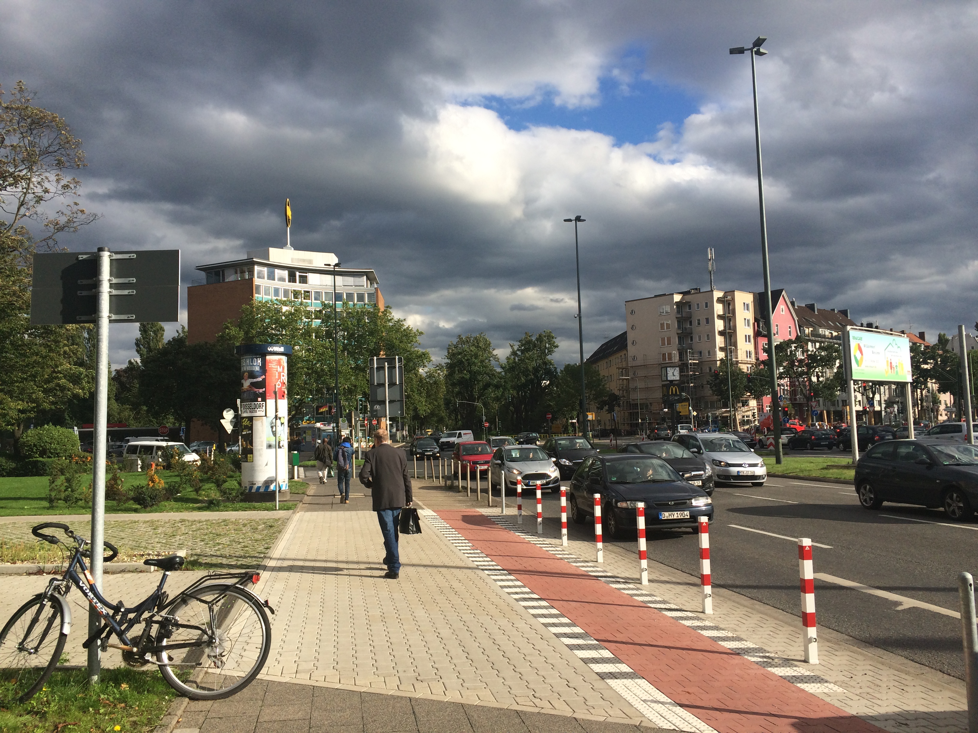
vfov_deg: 48.2
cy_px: 366
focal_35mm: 29
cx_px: 489
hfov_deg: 61.7
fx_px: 819
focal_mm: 4.15
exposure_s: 1/2160
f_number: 2.2
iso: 32
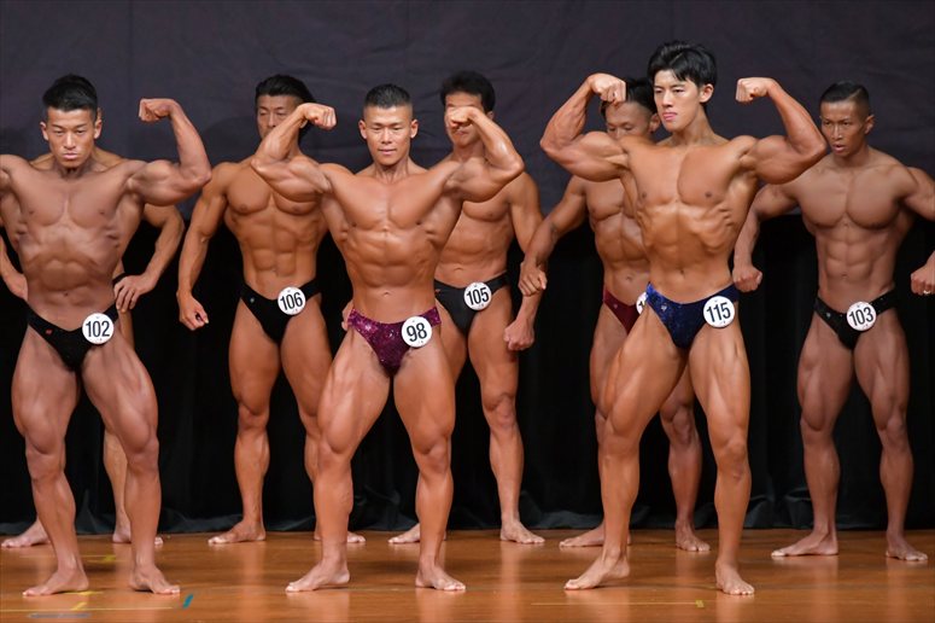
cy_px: 312
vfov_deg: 4.8
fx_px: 7399
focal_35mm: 285
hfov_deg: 7.2
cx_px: 468
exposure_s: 1/400
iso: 5000
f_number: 5.6
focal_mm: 190
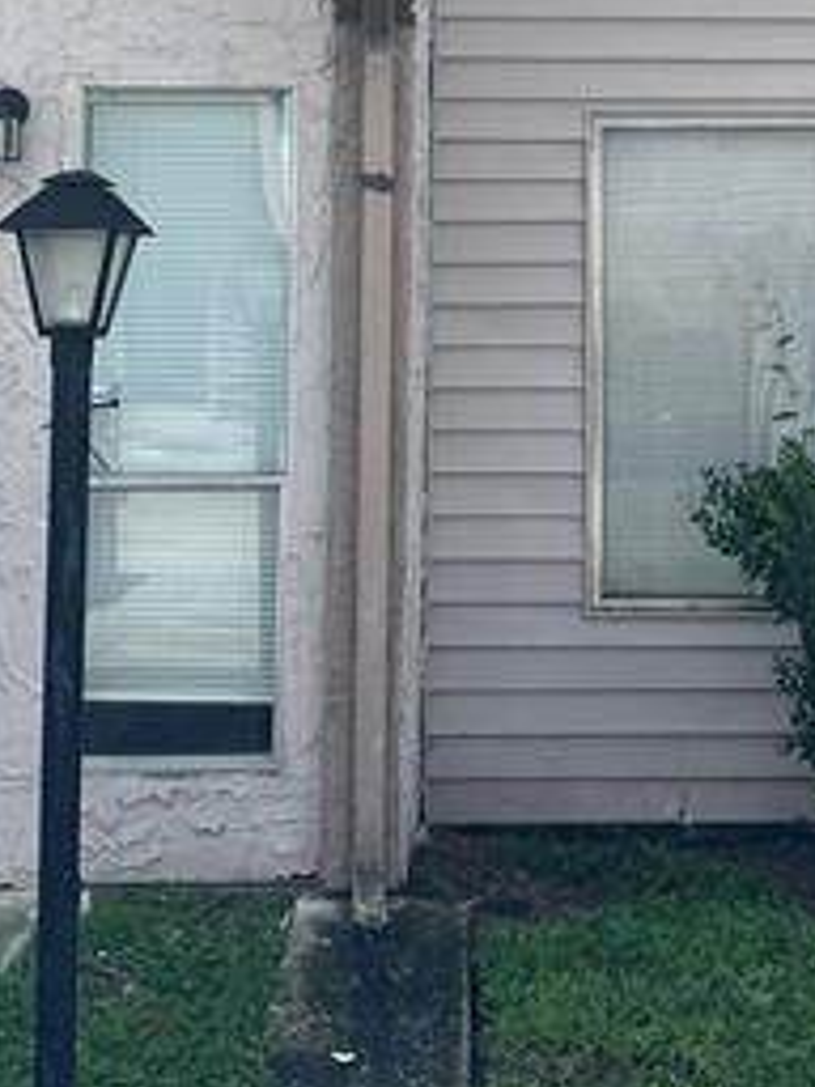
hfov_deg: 20.3
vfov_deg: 26.1
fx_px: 2260
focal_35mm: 72
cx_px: 603
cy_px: 85
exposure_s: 1/3597
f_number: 1.78
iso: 80
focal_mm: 6.86
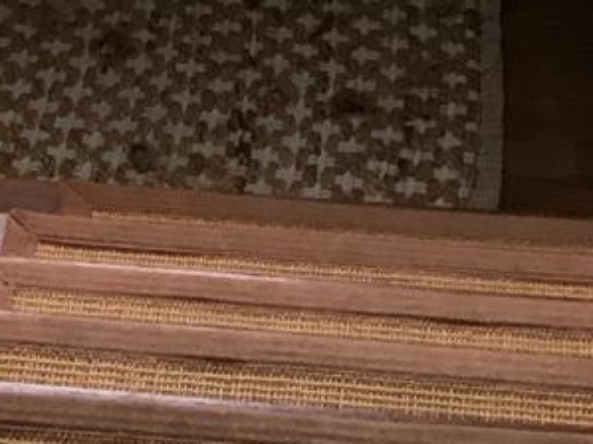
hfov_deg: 10.2
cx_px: 97
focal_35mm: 194
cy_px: -1146
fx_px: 3322
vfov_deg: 6.5
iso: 25
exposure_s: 1/30
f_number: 2.2
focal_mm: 4.15
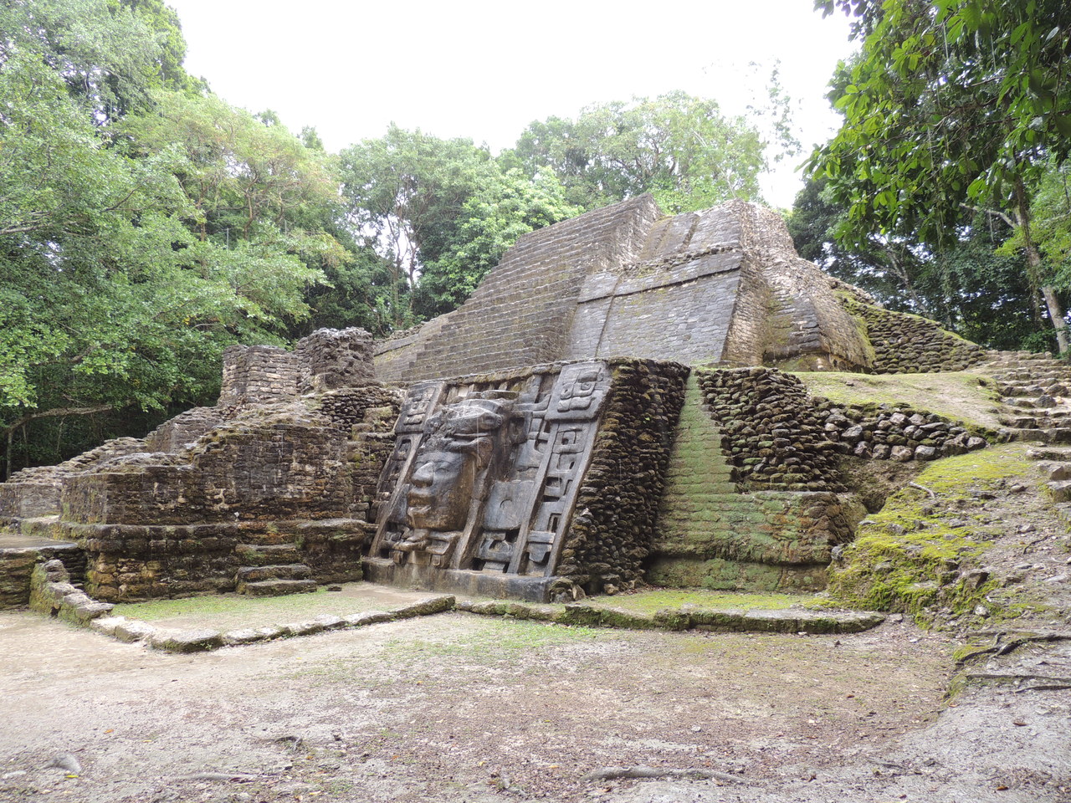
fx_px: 743
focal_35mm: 24
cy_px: 402
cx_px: 536
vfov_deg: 56.8
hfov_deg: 71.6
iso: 100
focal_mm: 4.3
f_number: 3
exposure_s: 1/100
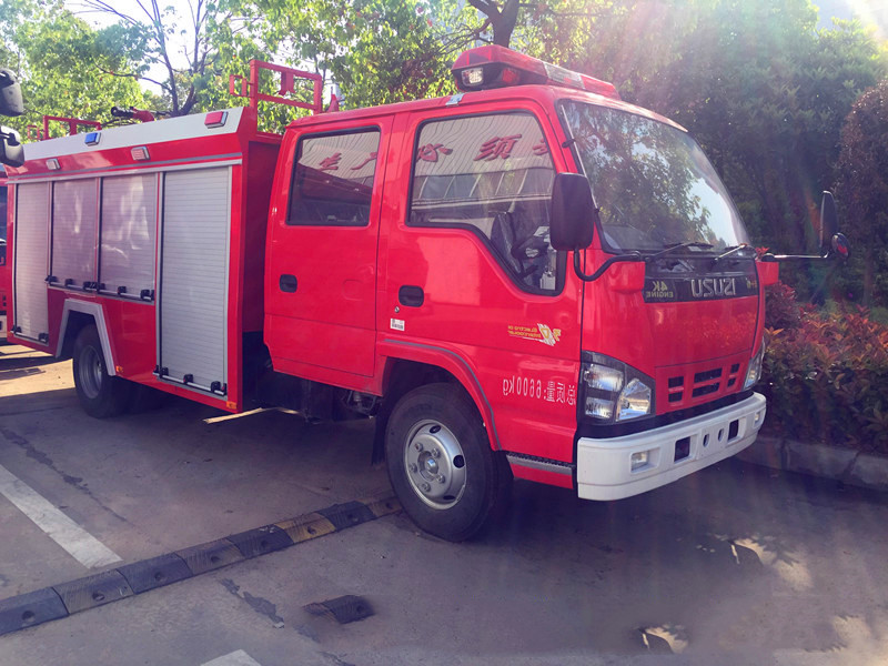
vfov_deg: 48.2
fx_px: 744
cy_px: 333
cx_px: 444
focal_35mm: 29
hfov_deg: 61.7
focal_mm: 4.15
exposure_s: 1/706
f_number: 2.2
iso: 32
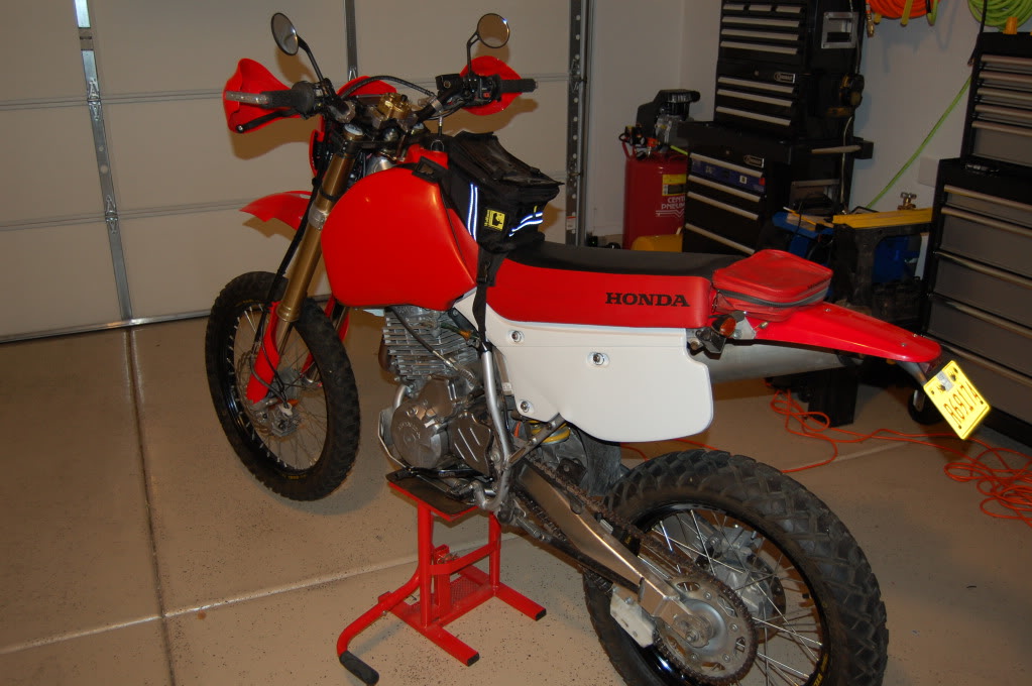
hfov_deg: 57.3
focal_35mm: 33
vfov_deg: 39.9
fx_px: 945
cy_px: 343
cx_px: 516
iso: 400
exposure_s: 1/60
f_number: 3.8
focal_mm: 22
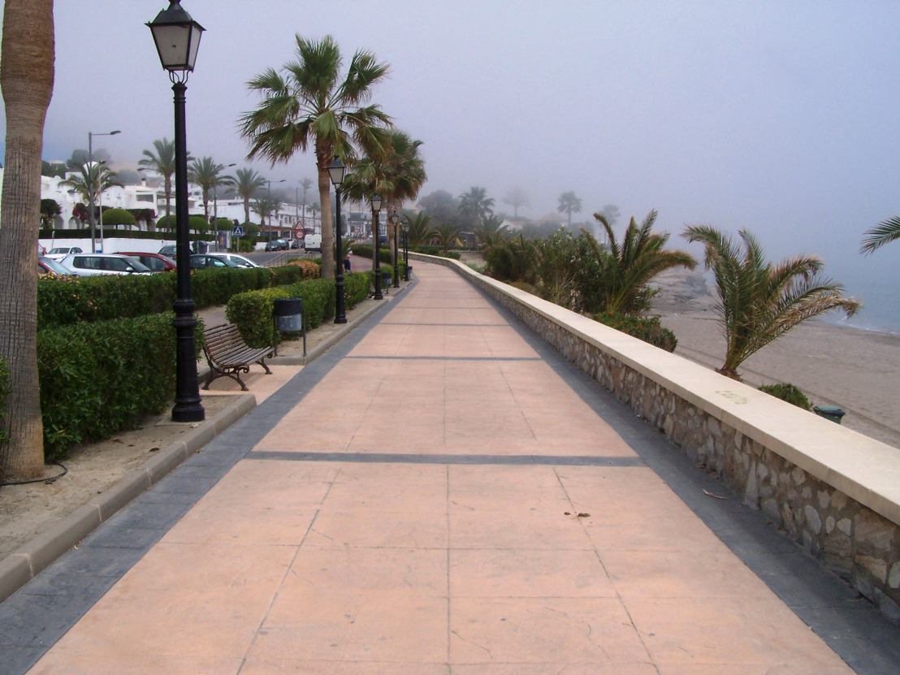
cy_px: 338
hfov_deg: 49.0
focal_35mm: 38
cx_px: 450
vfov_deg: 37.7
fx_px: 988
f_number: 5.6
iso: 80
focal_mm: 6.3
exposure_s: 1/1000
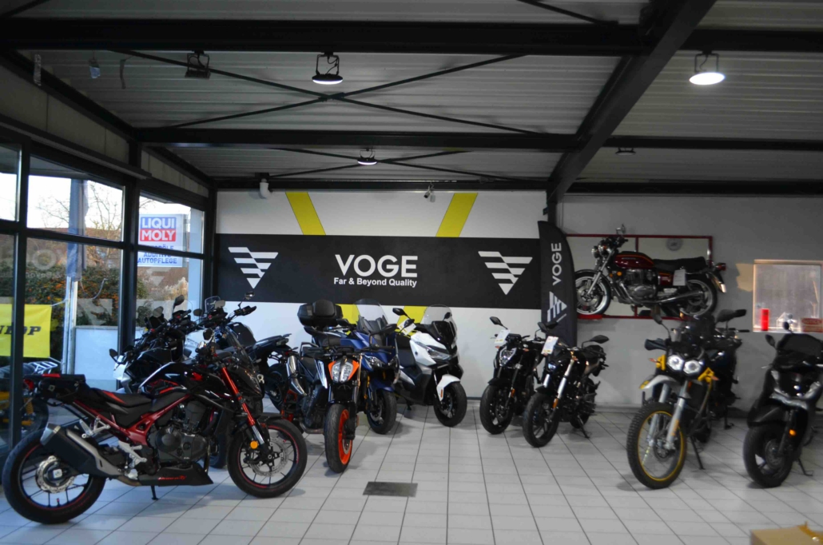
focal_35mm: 33
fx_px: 753
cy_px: 272
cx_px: 412
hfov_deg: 57.3
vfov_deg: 39.8
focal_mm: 22
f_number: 4
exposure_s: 1/60
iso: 500
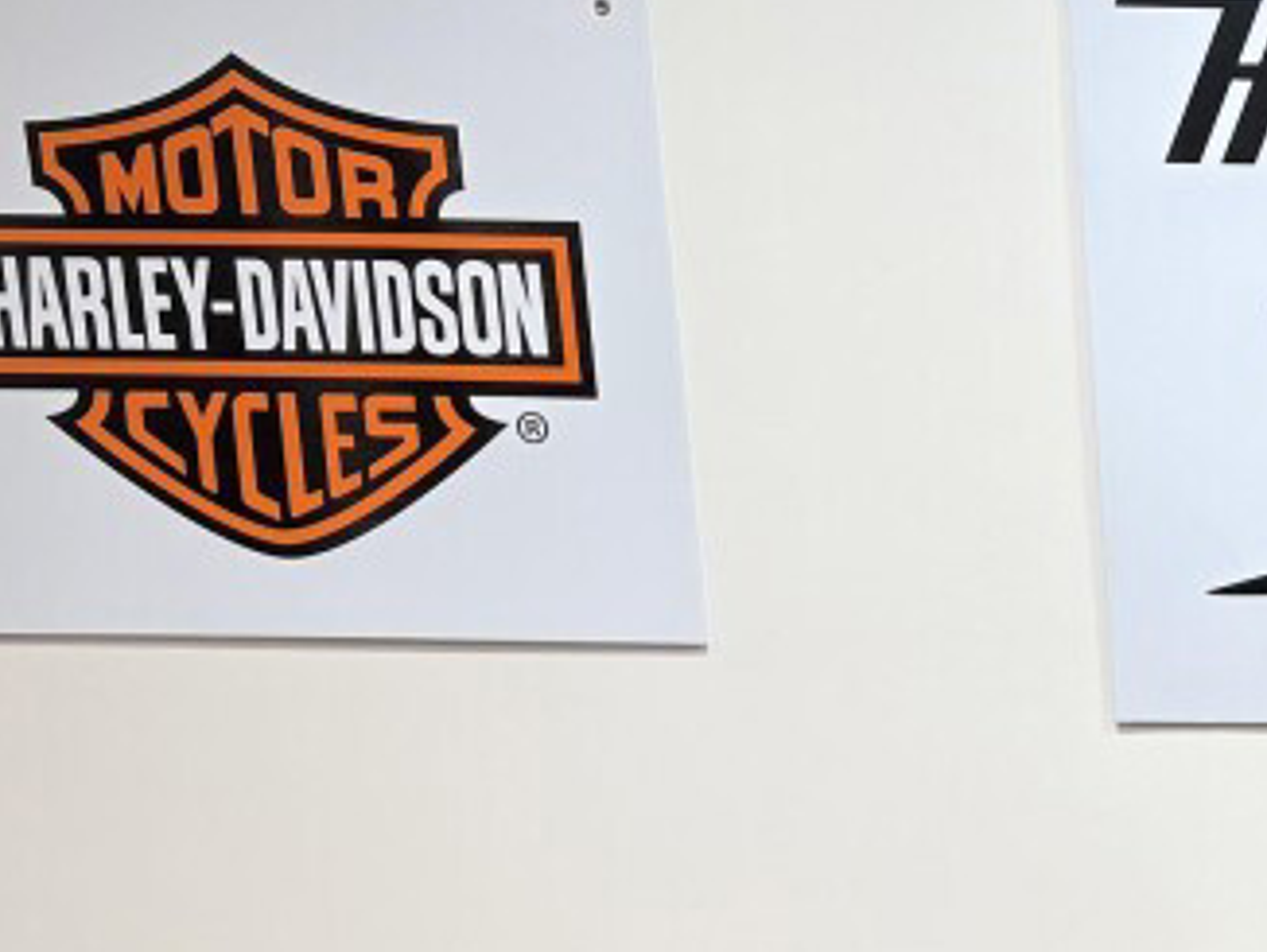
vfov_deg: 16.0
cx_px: 1992
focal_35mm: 85
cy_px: 1407
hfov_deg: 19.5
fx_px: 3113
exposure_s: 1/120
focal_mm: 5.96
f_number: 1.6
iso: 40
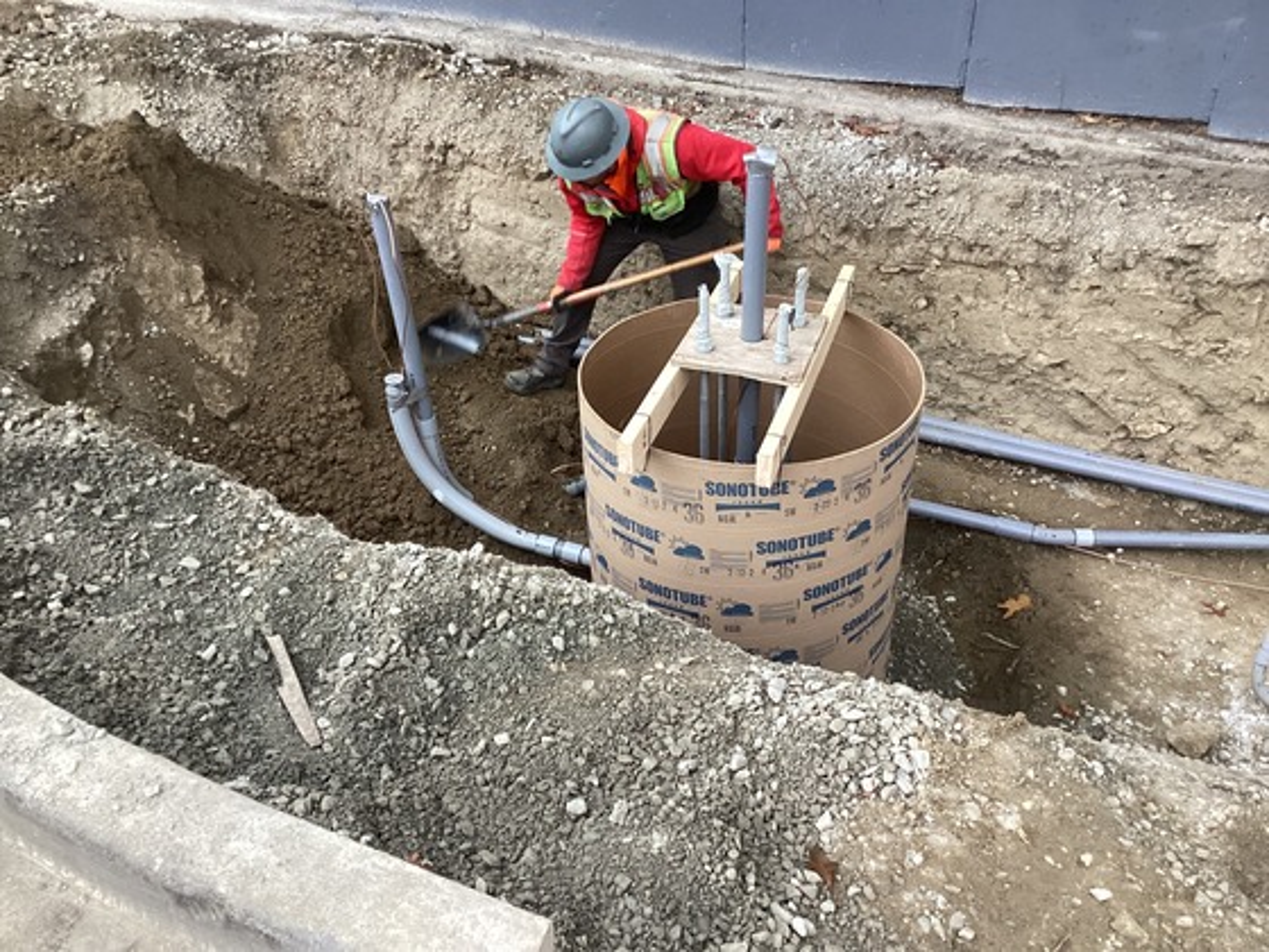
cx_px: 634
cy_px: 476
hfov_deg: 58.4
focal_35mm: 31
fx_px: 1136
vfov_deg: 45.4
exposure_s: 1/50
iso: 125
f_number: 2.4
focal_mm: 3.3
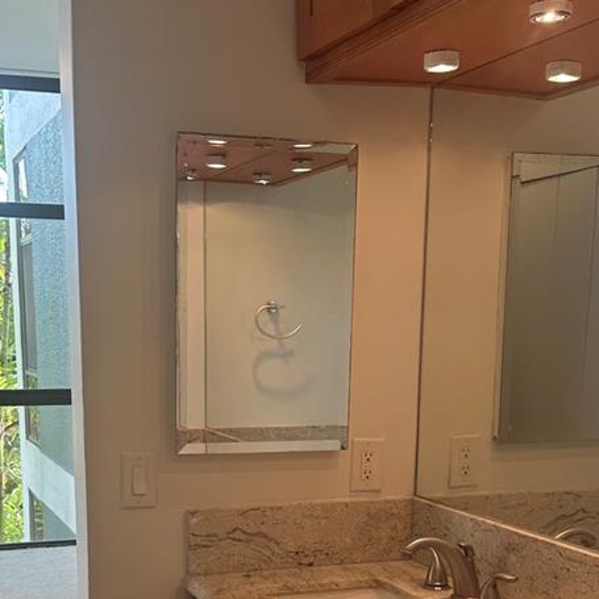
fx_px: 1096
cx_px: 245
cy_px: 512
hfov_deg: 30.5
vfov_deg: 29.6
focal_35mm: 56
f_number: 1.78
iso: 100
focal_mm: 6.86
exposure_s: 1/120
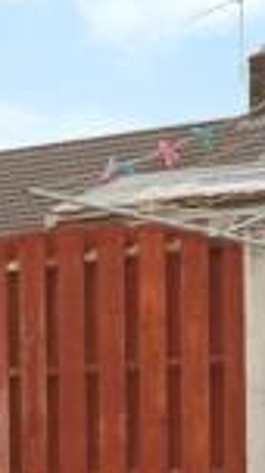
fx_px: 1330
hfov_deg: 10.8
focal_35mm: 106
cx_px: -165
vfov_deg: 19.3
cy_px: 524
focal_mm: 10
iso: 100
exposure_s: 1/200
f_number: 5.6
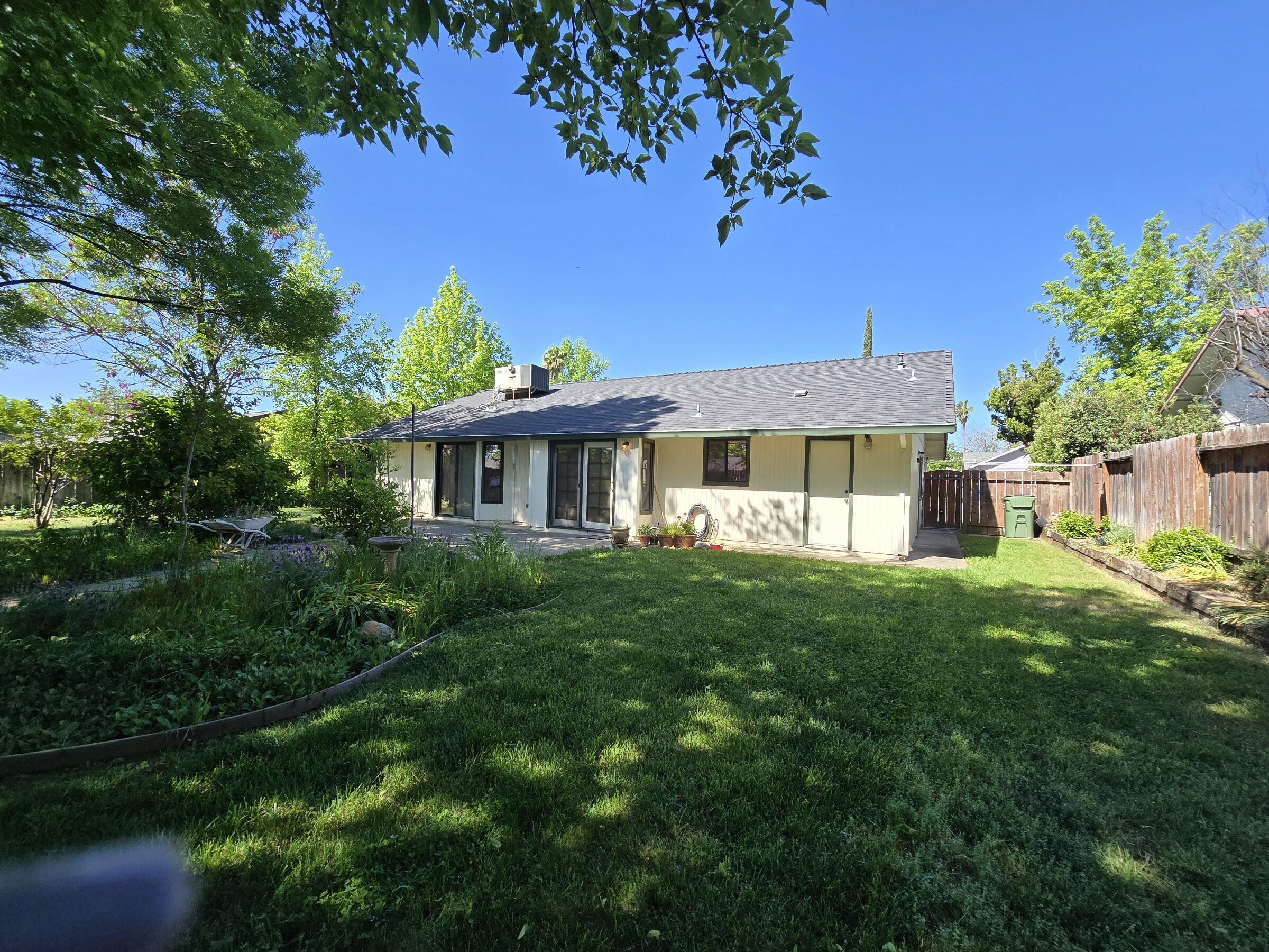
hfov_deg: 106.2
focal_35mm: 13
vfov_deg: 89.9
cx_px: 634
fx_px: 477
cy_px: 476
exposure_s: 1/909
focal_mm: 2.2
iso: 50
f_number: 2.2
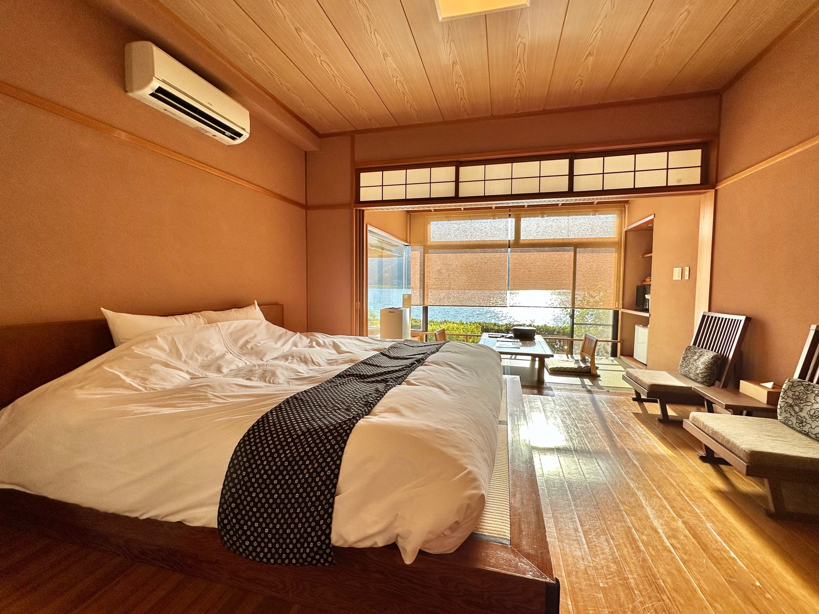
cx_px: 416
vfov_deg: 81.7
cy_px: 306
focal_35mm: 15
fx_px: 355
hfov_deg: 98.2
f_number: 2.2
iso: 40
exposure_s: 1/651
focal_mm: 2.22
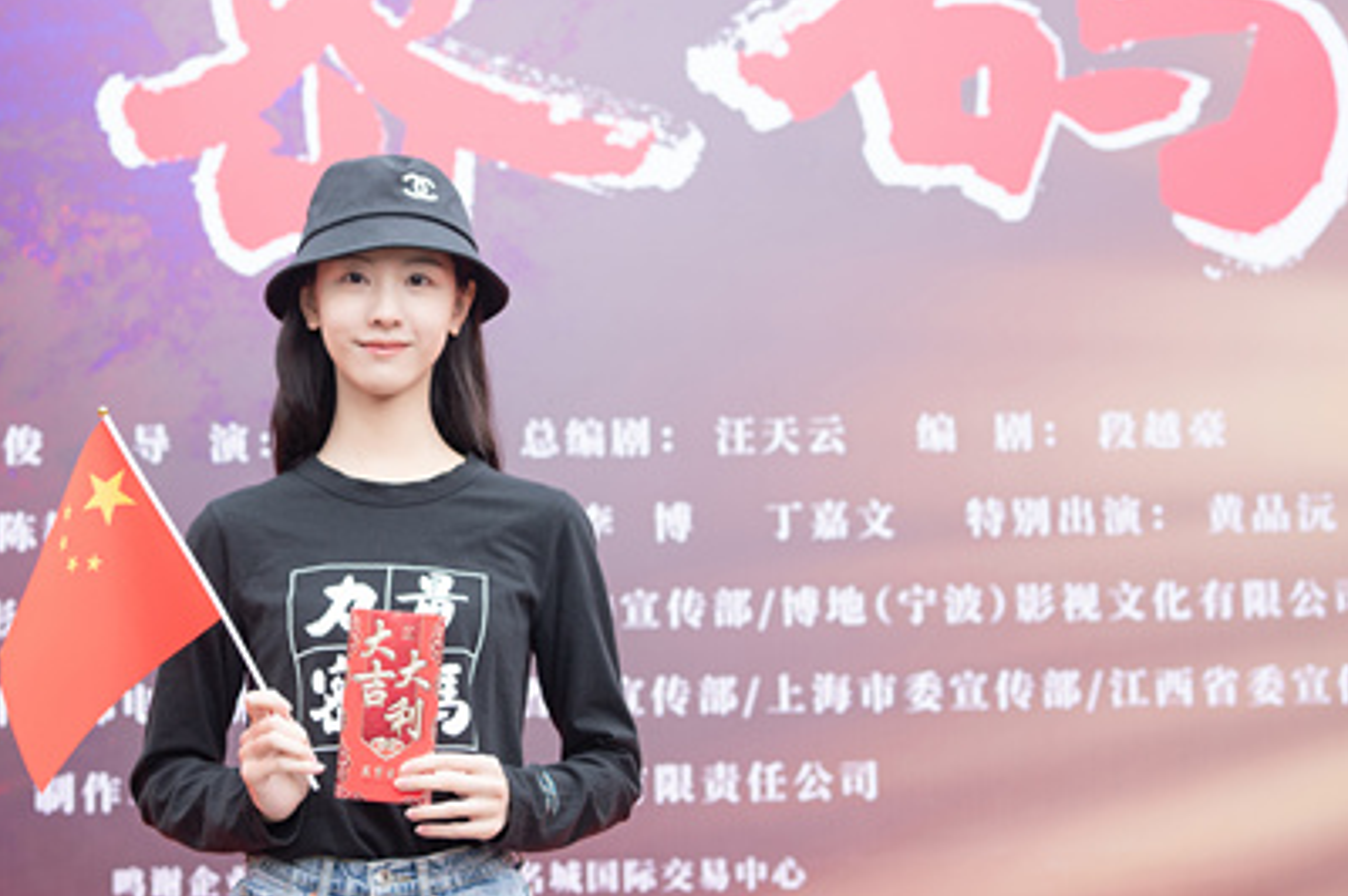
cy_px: 376
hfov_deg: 28.6
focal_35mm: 70
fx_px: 2619
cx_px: 394
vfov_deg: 19.4
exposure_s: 1/125
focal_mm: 35
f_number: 3.5
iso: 200
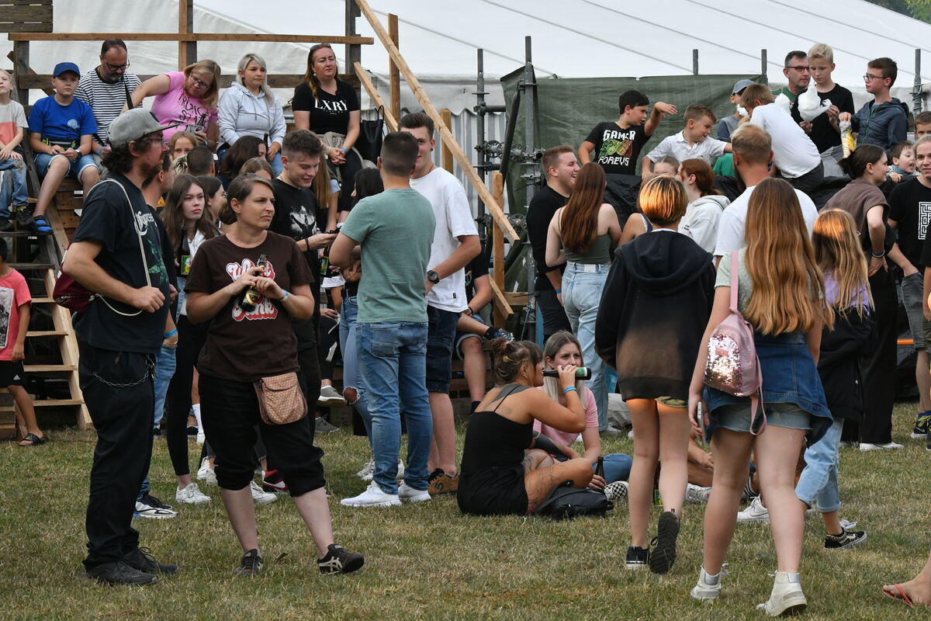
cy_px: 310
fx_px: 3879
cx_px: 466
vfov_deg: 9.1
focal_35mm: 150
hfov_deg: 13.7
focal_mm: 100
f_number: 11
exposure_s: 1/500
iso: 2000
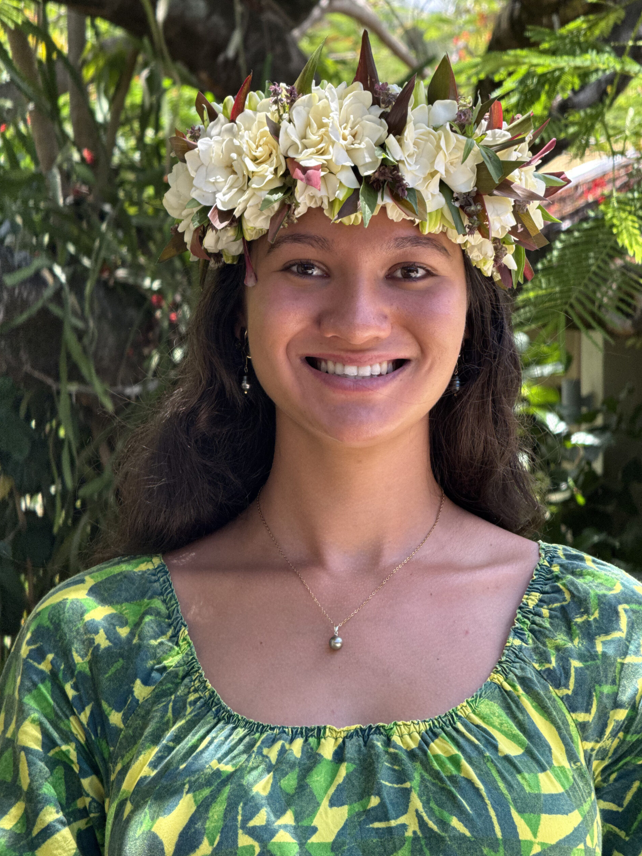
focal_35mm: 122
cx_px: 322
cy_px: 421
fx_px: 3016
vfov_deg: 16.1
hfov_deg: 12.1
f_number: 2.8
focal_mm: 15.66
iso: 64
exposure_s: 1/176
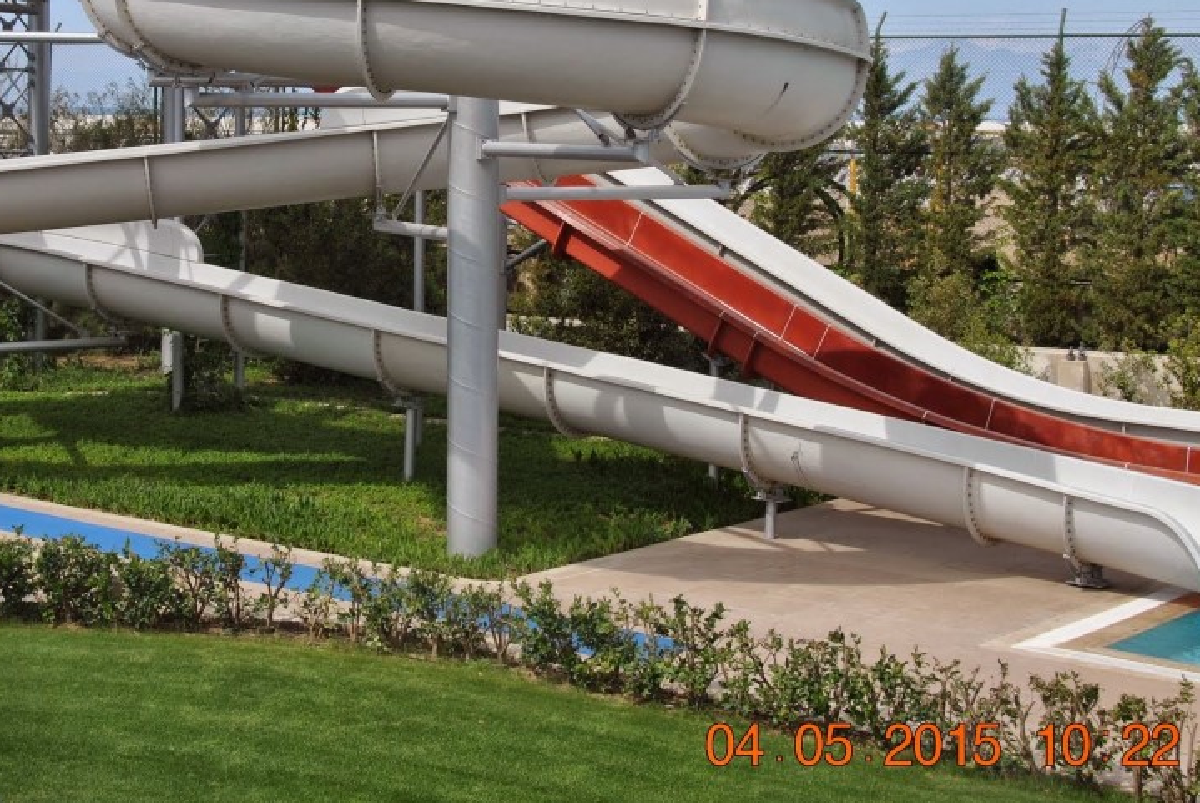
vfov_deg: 20.2
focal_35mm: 67
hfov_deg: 29.8
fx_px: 2236
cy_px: 200
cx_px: 405
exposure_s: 1/320
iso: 100
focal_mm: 28
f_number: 9
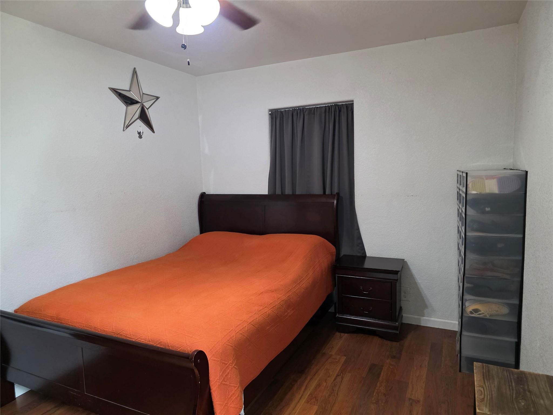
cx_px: 276
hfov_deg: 73.9
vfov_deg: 58.9
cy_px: 208
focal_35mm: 23
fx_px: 367
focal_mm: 6.3
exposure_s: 1/120
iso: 800
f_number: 1.7
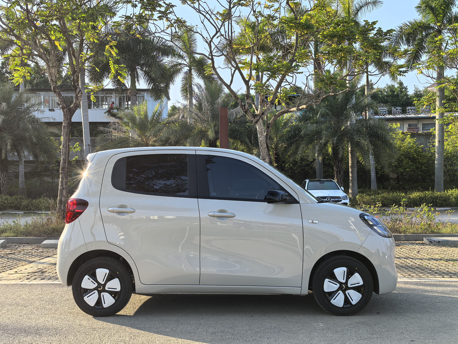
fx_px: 542
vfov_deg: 35.1
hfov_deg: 45.8
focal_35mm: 41
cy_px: 172
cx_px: 229
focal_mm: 6.98
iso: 50
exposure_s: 1/1344
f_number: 2
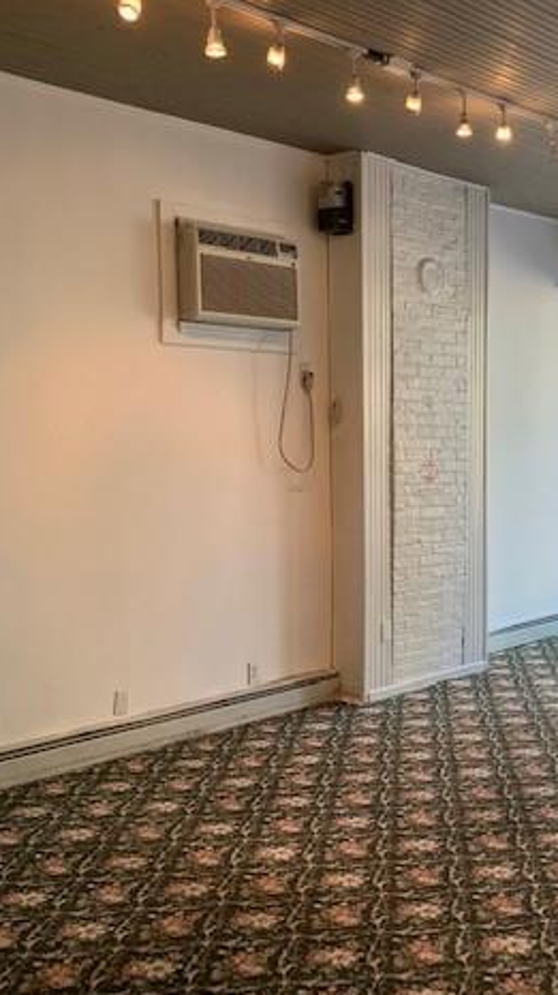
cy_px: 509
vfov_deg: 51.6
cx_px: 472
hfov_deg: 29.5
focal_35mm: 39
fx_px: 1028
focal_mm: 4.25
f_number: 1.8
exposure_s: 1/120
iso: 64
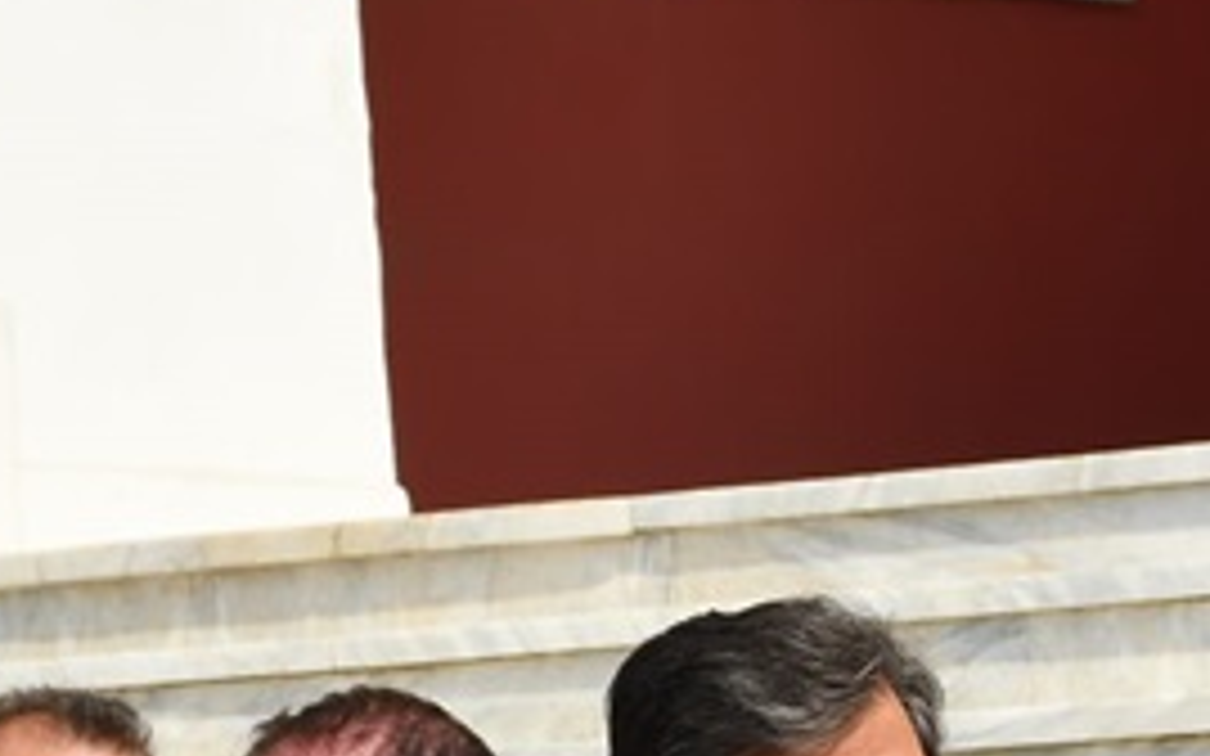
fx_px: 11704
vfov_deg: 3.6
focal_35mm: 355
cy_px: 1732
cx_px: 1048
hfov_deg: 5.9
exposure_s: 1/250
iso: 100
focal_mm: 52
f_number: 11
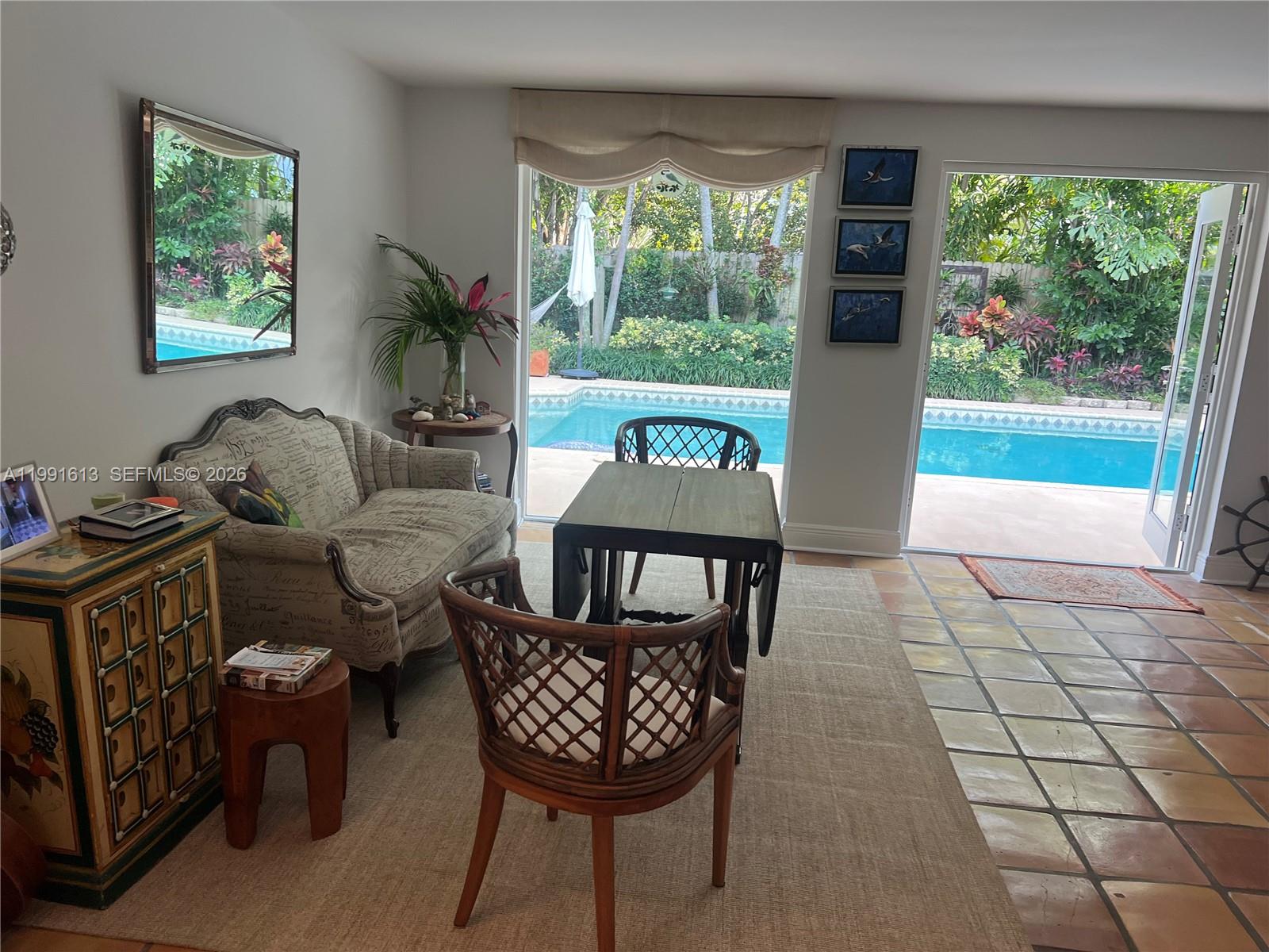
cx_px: 634
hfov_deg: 67.3
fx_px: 953
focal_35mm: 26
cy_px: 476
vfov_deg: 53.1
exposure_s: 1/120
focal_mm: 5.7
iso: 100
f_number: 1.5
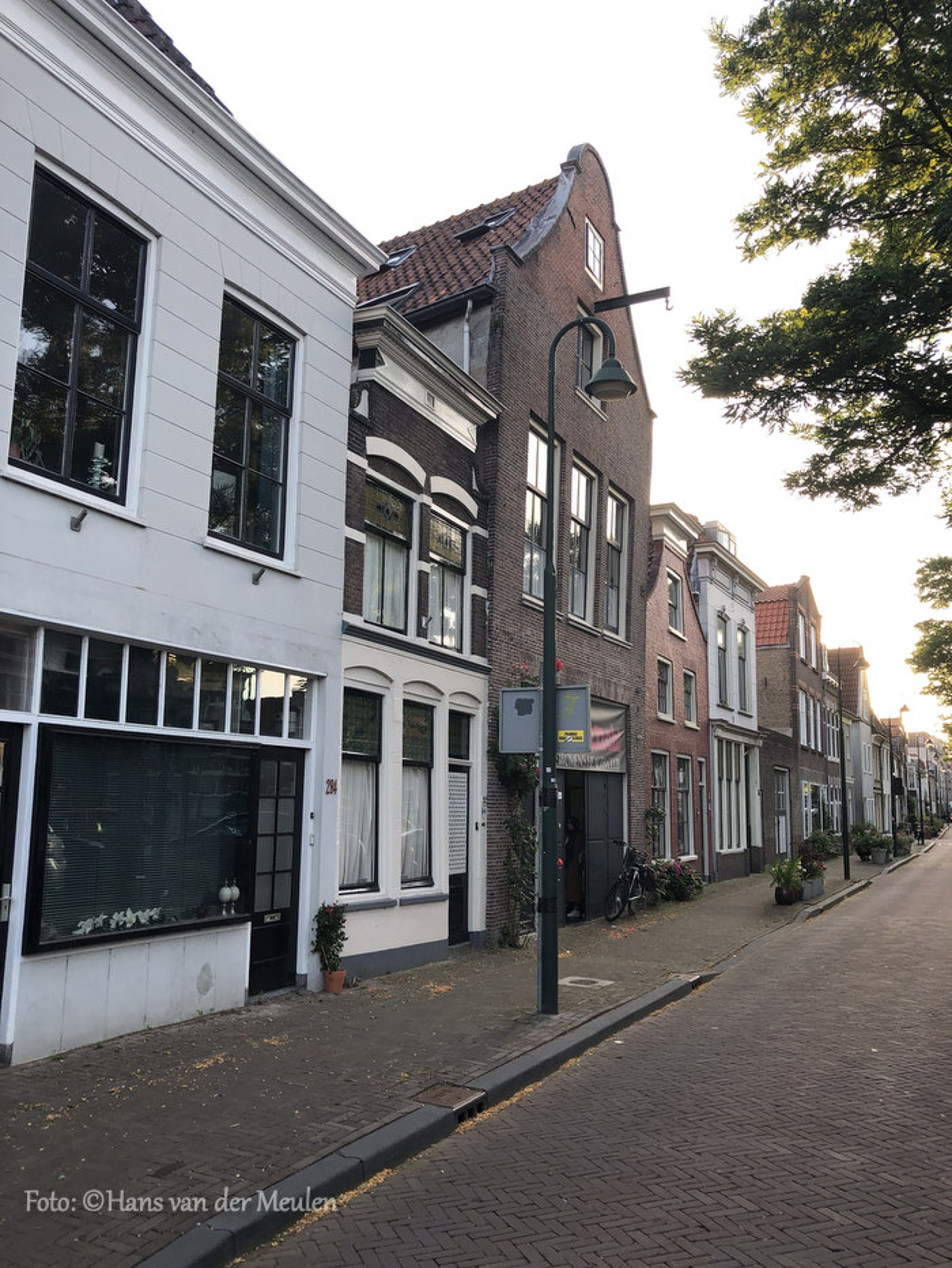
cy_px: 634
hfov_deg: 49.8
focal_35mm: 28
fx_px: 1026
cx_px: 476
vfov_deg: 63.4
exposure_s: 1/147
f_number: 1.8
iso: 20
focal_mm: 3.99
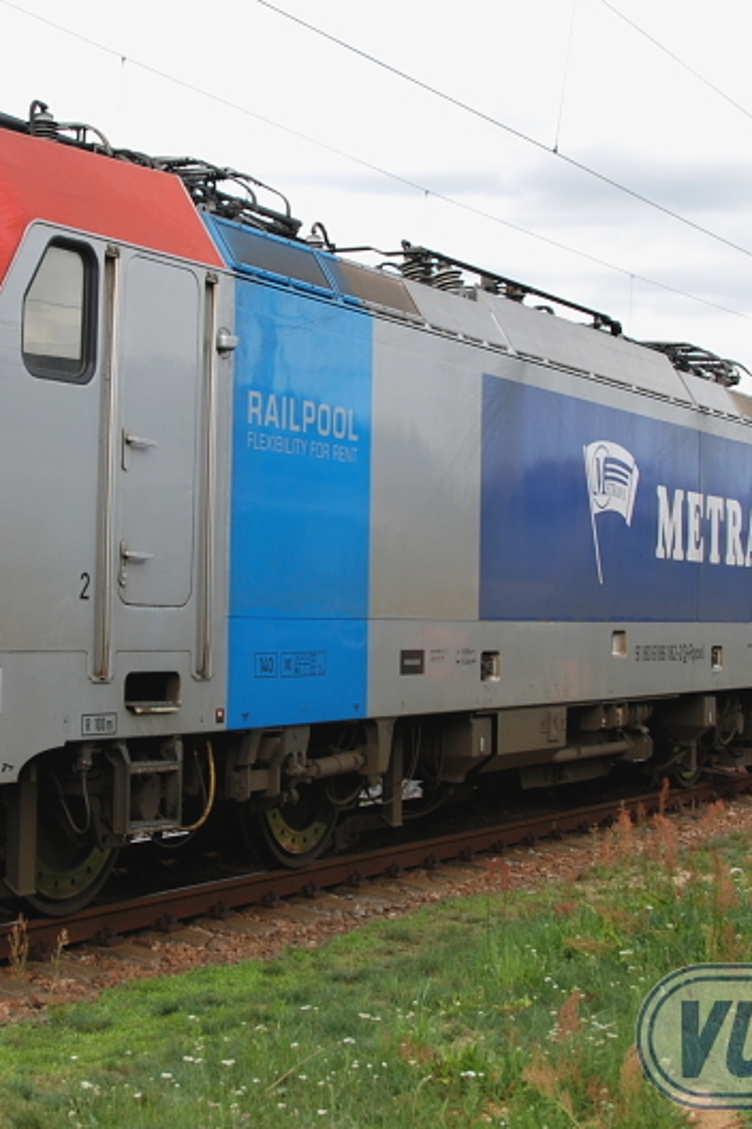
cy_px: 566
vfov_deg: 39.6
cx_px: 56
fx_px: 1567
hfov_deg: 26.0
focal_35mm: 50
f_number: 6.3
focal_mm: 22
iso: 100
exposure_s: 1/160
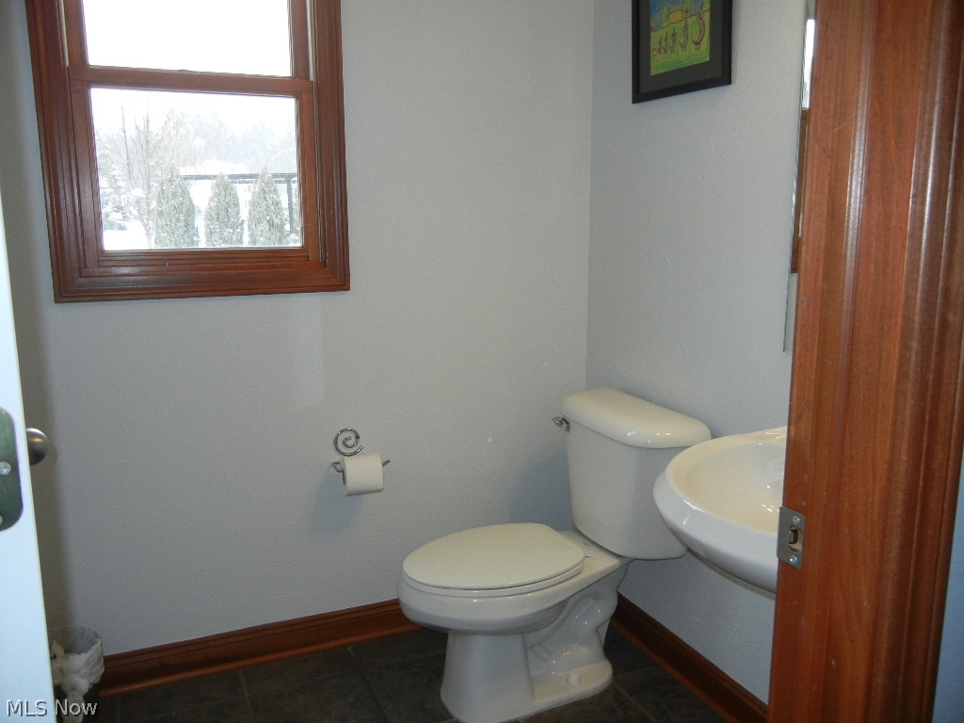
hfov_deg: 60.0
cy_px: 362
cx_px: 482
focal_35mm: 30
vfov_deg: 46.8
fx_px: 835
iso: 200
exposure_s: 1/30
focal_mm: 5.4
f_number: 3.5
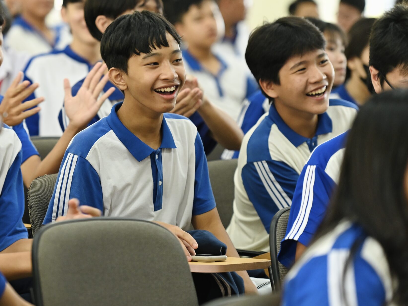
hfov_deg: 9.8
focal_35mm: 202
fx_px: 2381
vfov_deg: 7.4
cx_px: 123
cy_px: 120
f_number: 2.8
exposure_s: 1/200
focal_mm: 135
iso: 2000
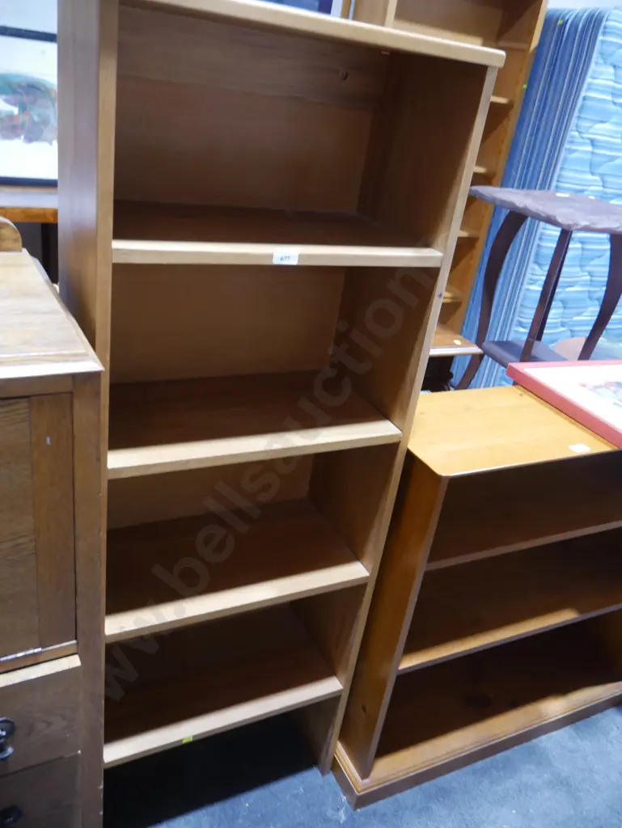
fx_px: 670
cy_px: 414
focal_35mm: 28
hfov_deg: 49.8
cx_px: 311
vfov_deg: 63.4
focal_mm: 14
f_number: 3.5
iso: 1000
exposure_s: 1/60
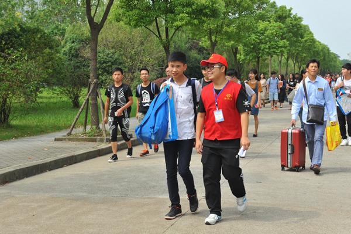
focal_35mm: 62
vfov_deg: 21.9
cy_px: 117
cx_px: 176
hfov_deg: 32.4
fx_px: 604
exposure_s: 1/500
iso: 640
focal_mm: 62
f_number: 11
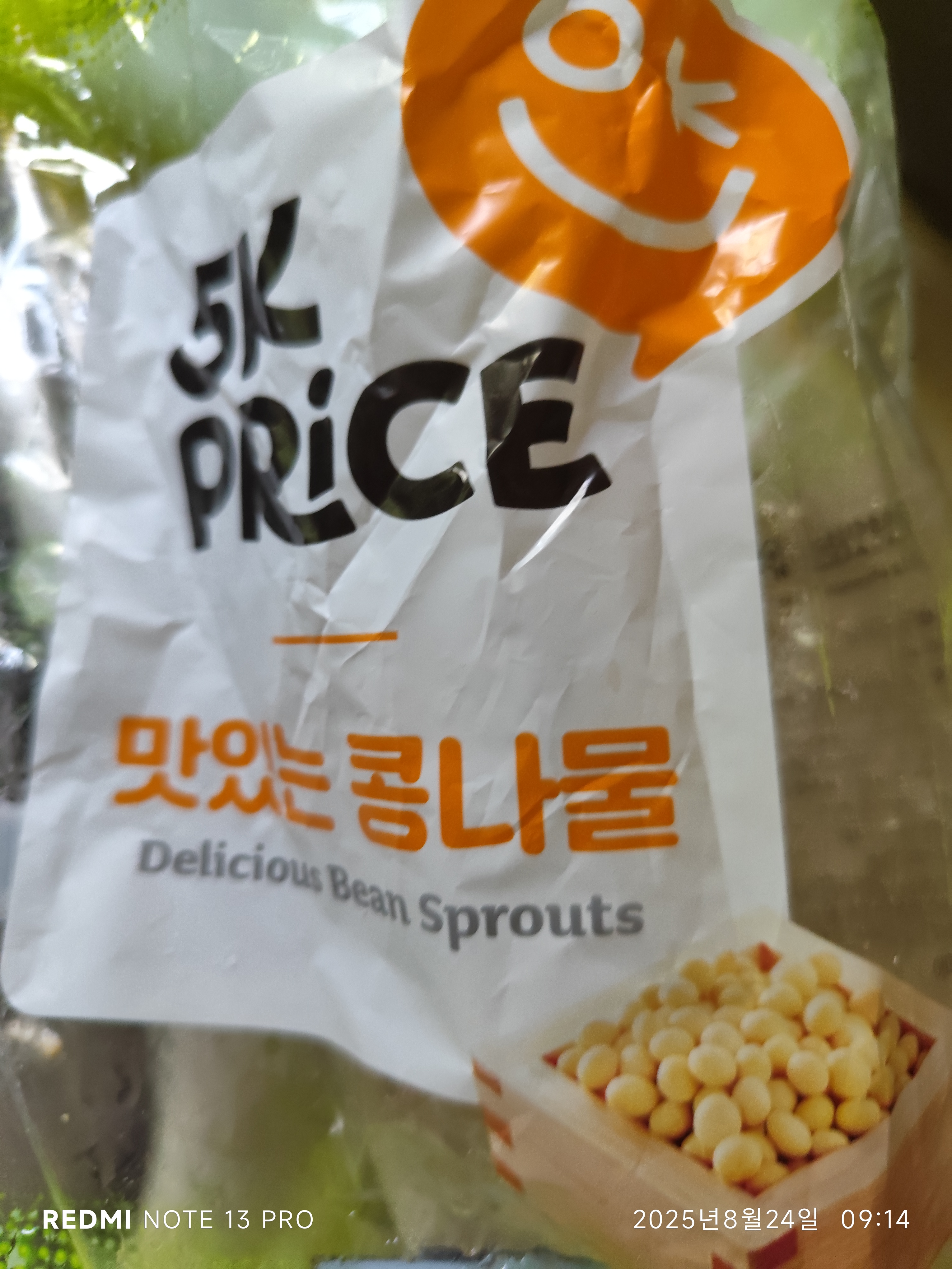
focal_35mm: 23
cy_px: 634
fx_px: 843
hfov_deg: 58.9
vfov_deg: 73.9
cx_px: 476
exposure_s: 1/60
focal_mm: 6.14
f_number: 1.65
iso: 1250
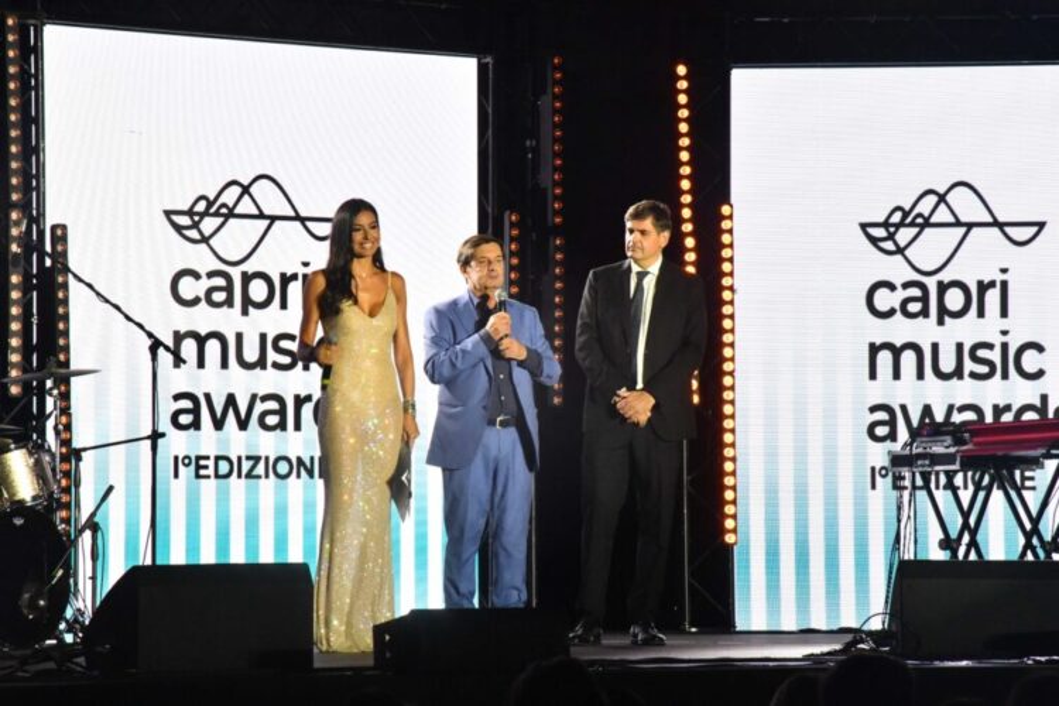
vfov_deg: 9.5
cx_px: 530
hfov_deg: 14.3
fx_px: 4236
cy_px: 353
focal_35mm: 144
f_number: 18
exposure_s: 1/100
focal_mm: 120
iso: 8000
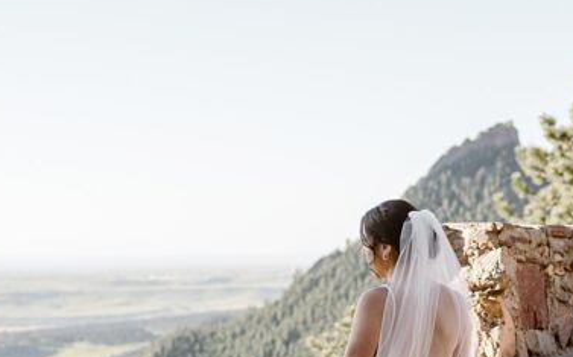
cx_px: 345
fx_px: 1514
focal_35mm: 97
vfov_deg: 13.3
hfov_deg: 21.4
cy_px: 327
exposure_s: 1/2000
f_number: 2.2
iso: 200
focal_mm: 35
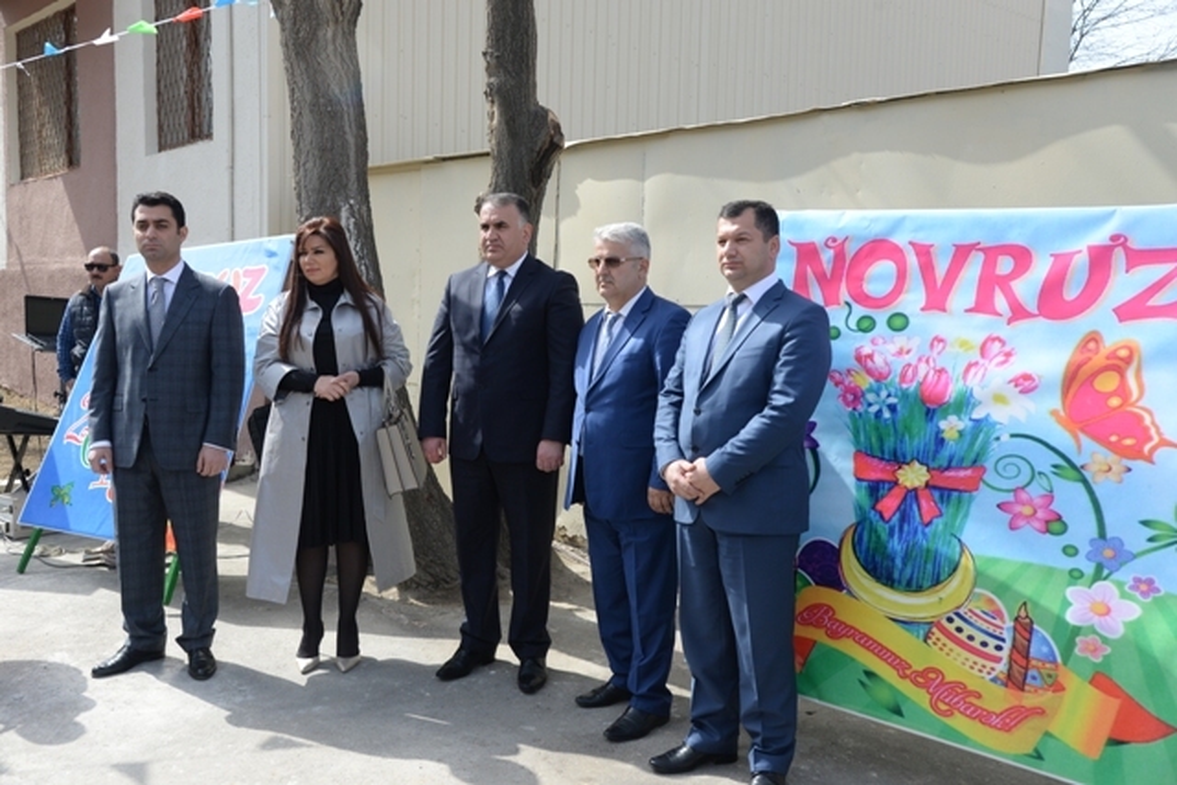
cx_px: 588
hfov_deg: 54.4
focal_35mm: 35
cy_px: 392
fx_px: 1144
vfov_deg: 37.9
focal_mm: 35
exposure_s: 1/500
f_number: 6.3
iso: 400
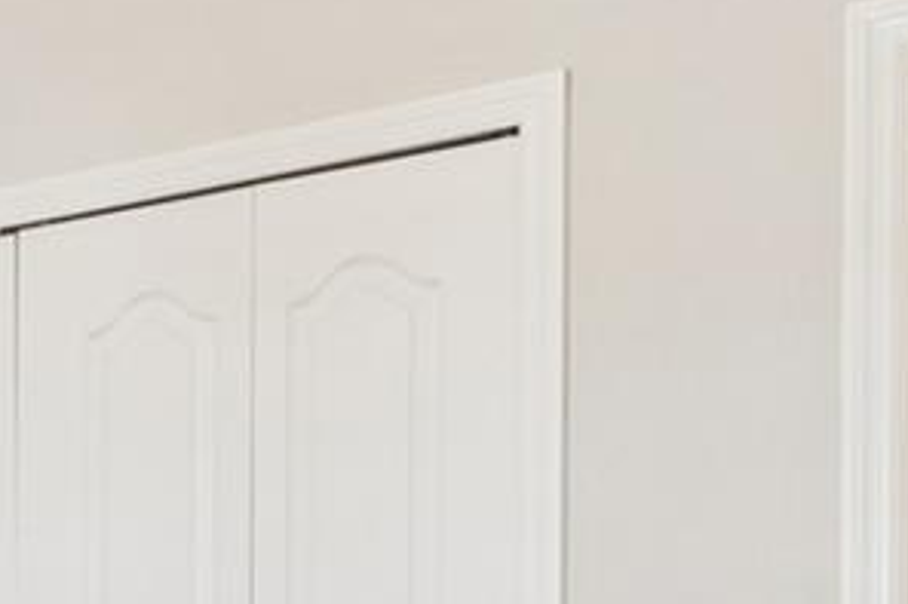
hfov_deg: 20.8
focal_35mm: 81
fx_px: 2042
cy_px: 779
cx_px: -500
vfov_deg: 16.0
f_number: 8
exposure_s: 1/6
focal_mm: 10
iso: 200
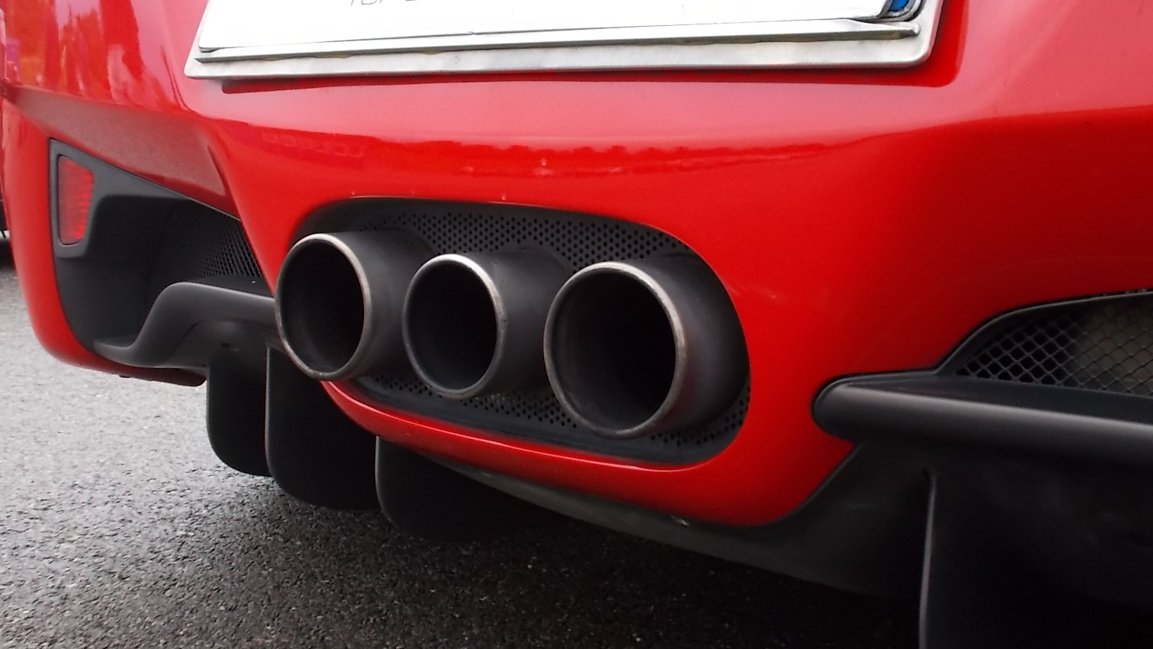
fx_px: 1376
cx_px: 567
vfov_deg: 26.5
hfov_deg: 45.5
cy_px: 292
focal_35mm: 45
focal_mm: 6.9
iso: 250
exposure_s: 1/250
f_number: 3.9
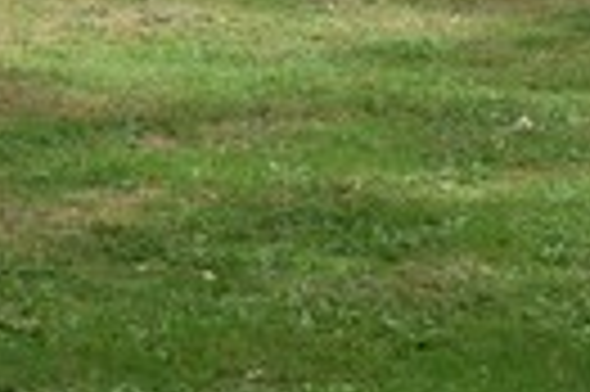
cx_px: -54
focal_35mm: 165
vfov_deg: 8.0
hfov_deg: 12.3
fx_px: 2701
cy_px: -322
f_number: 8
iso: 220
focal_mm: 18
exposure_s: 1/250
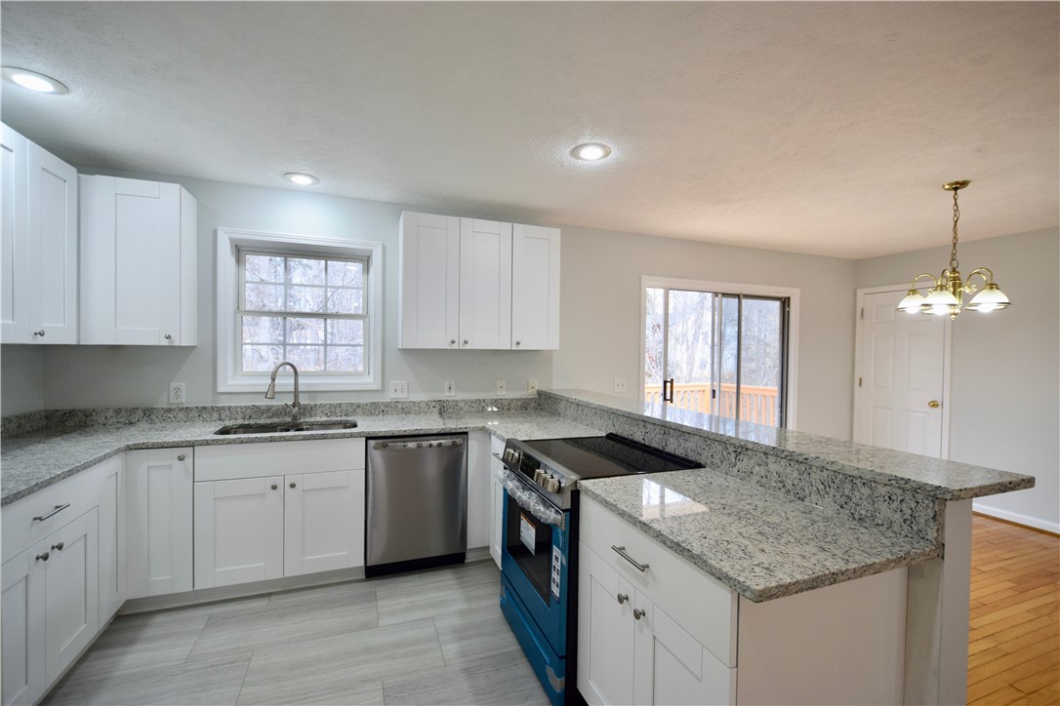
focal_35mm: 15
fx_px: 442
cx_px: 530
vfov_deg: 77.3
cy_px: 353
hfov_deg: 100.4
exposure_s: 1/80
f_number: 4.5
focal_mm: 10
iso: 400
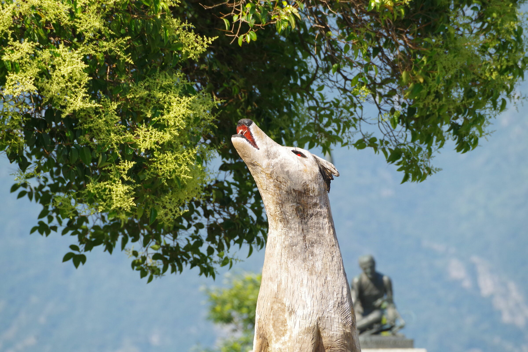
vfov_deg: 3.1
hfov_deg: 4.6
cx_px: 264
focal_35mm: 450
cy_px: 176
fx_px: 6599
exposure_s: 1/320
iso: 400
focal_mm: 300
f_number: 10
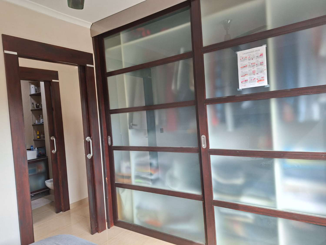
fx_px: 217
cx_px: 163
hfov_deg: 73.9
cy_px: 122
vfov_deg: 58.9
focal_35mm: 23
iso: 125
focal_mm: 5.54
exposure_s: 1/100
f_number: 1.8
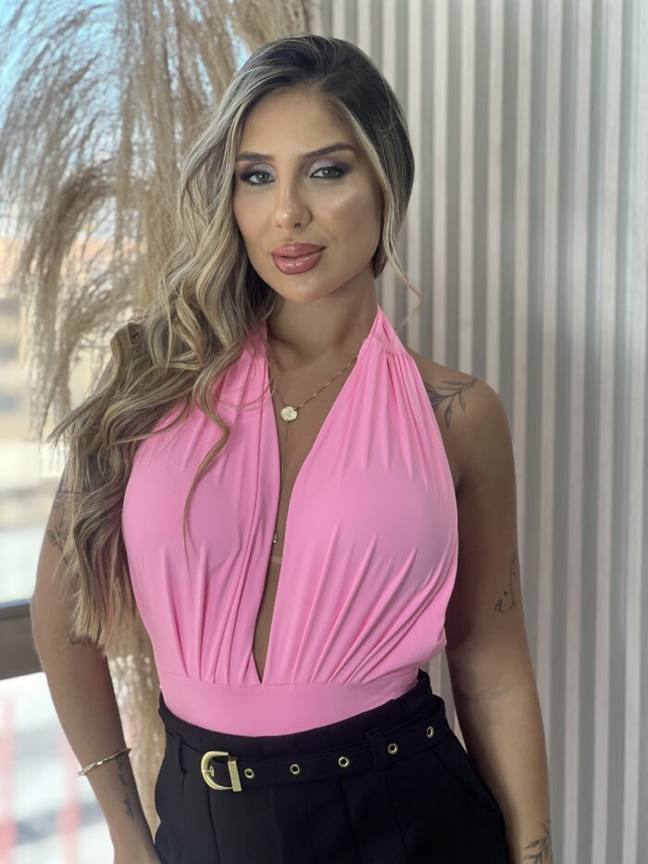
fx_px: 1921
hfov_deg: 19.1
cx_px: 324
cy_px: 432
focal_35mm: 77
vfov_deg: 25.3
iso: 80
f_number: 2.8
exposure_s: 1/120
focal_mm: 9
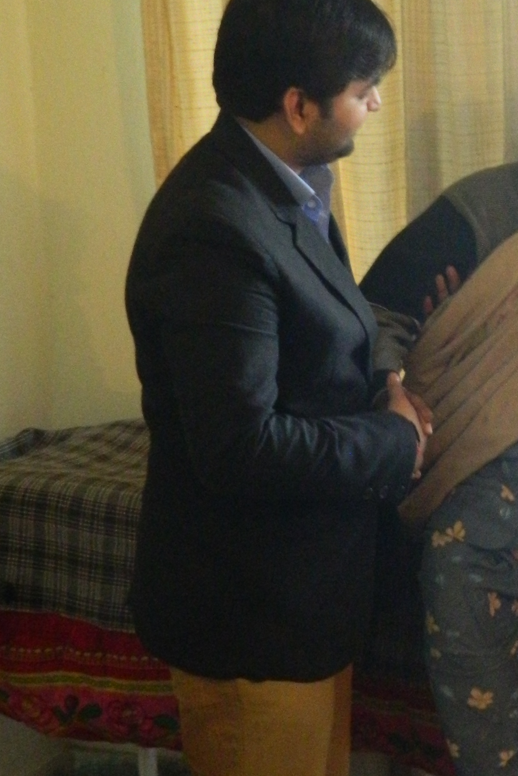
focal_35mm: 70
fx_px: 1510
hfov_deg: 18.9
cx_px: 531
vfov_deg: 28.8
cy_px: 384
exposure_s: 1/10
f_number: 3.2
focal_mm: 5.6
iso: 450
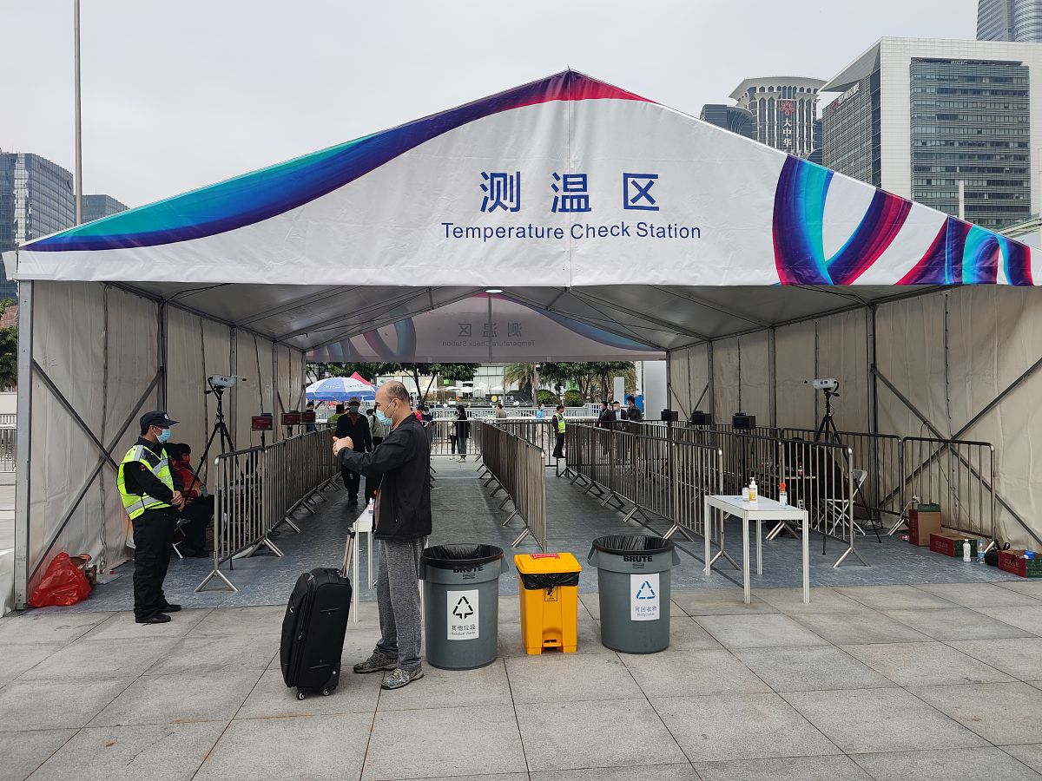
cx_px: 521
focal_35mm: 24
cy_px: 390
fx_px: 722
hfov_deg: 71.6
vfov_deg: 56.8
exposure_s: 1/927
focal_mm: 6.78
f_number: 1.85
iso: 50
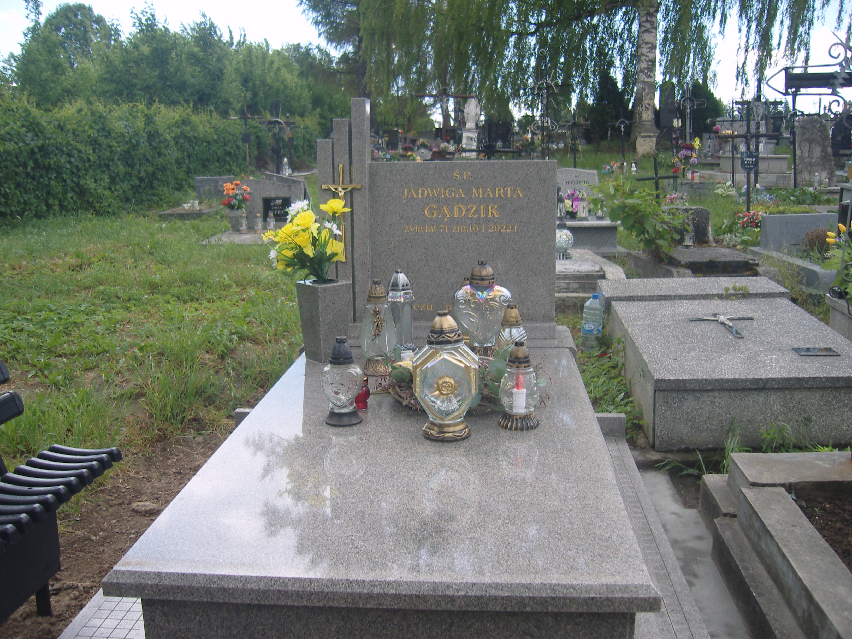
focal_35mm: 34
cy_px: 320
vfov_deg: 41.8
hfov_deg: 54.0
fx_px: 837
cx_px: 426
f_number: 7
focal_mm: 7.3
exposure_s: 1/100
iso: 100
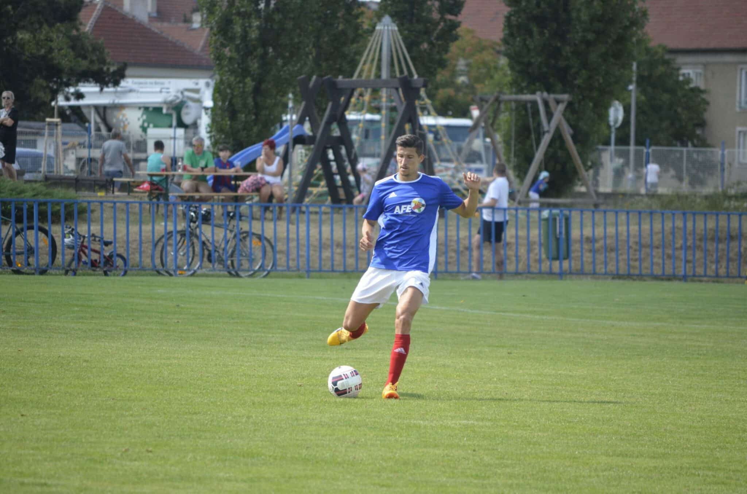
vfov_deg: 5.1
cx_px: 374
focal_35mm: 270
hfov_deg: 7.6
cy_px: 247
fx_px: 5590
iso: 640
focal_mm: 180
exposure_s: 1/1000
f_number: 5.6
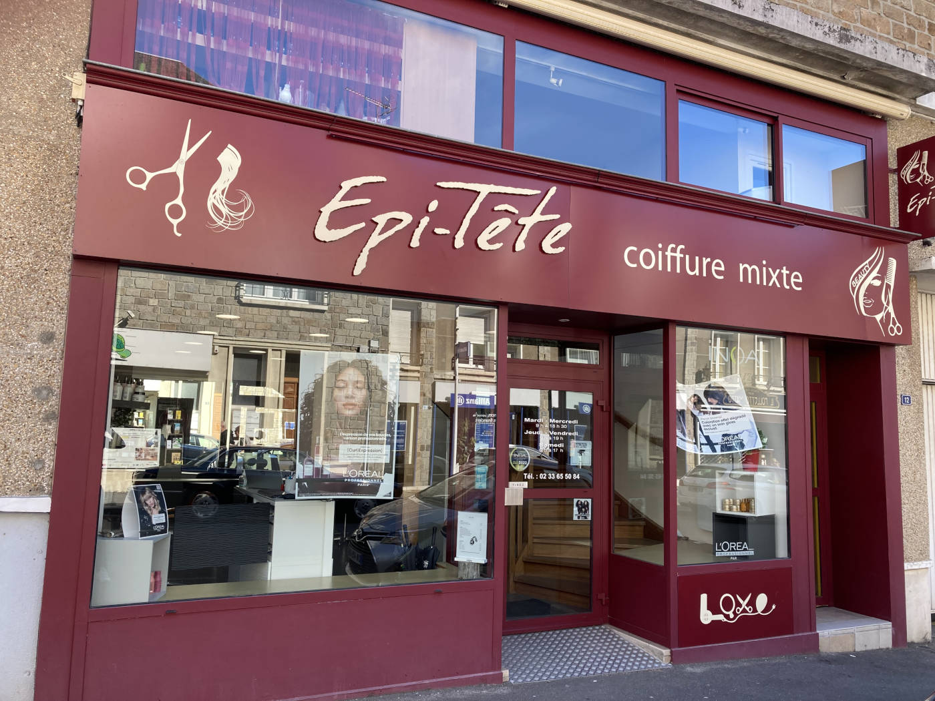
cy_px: 350
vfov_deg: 49.7
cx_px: 468
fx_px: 756
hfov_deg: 63.4
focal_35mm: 28
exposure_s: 1/218
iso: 20
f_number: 1.8
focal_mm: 3.99
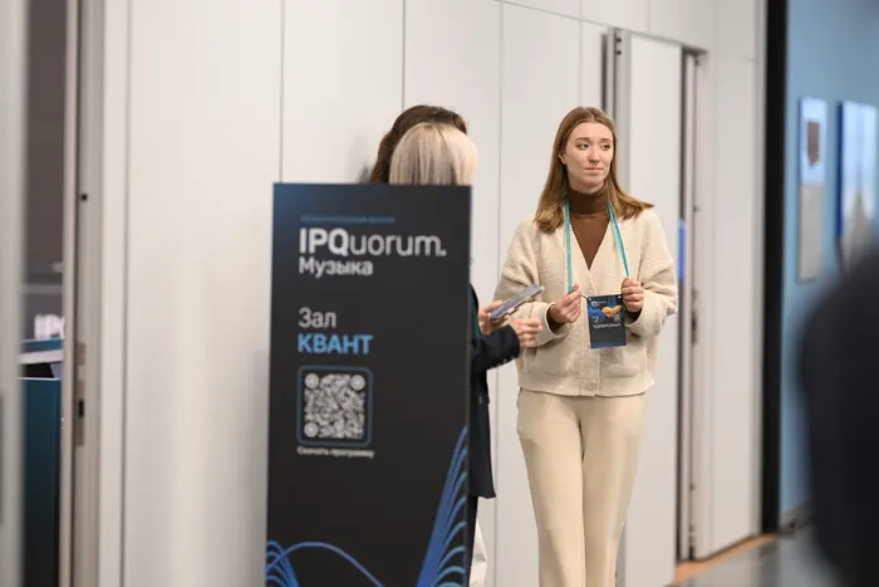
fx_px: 3297
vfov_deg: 10.2
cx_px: 440
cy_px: 294
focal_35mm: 135
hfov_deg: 15.2
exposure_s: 1/250
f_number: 1.8
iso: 1000
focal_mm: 135
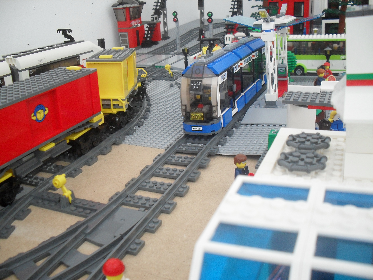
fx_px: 377
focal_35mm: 35
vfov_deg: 40.7
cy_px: 140
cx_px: 186
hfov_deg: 52.6
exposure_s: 1/1.43
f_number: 3.2
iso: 200
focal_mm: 6.3
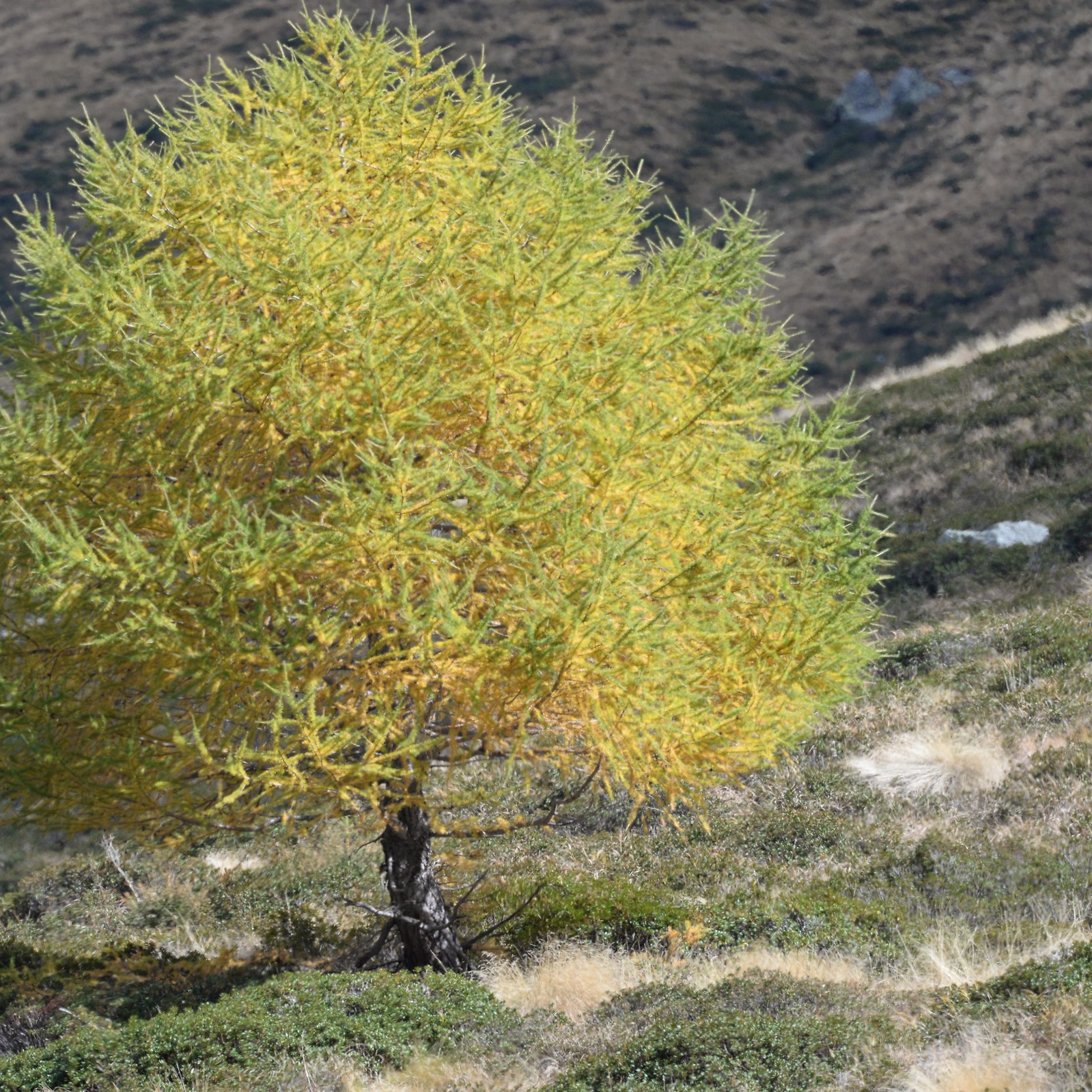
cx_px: 404
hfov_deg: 2.5
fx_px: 25055
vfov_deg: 2.5
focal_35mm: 702
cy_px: 546
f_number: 8
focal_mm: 550
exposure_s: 1/640
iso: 720
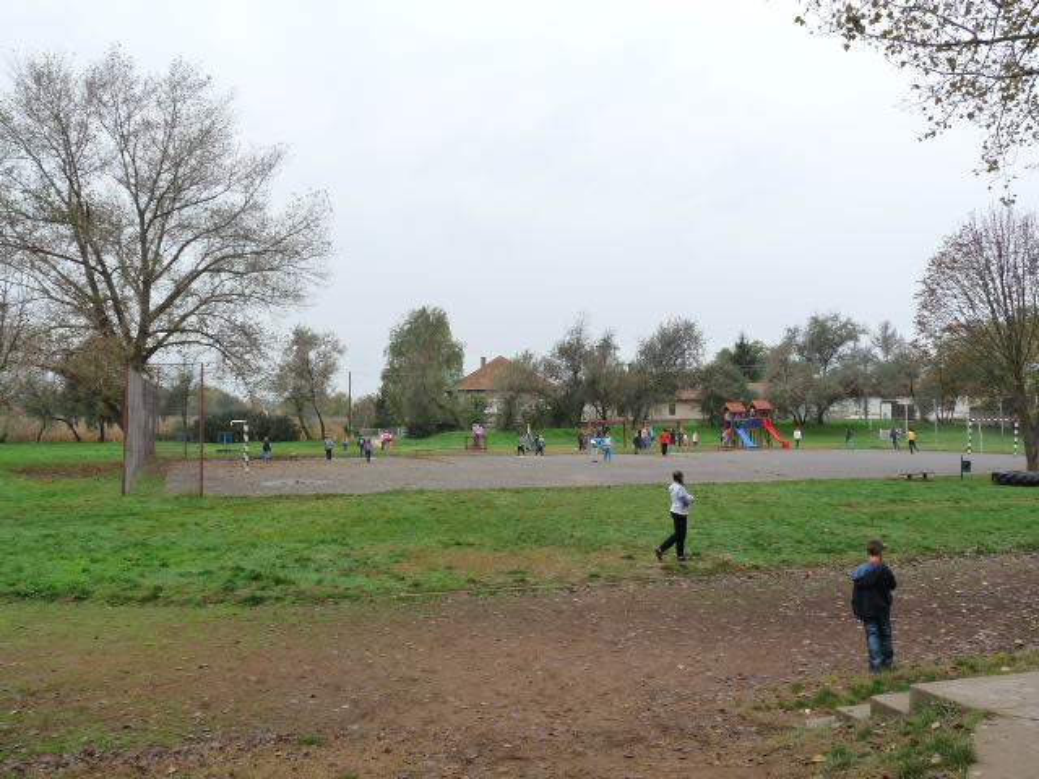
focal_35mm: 27
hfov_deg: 65.3
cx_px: 520
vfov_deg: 51.4
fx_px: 810
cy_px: 390
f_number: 4
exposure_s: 1/125
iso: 160
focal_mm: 4.8
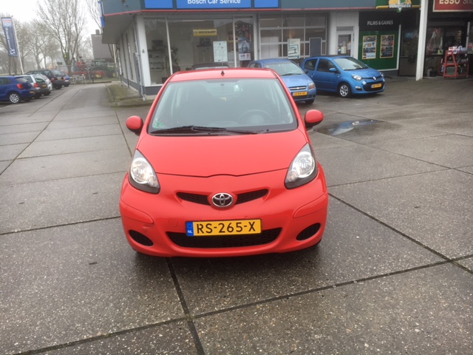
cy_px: 178
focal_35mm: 29
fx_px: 396
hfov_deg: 61.7
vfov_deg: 48.2
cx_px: 236
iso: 40
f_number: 2.2
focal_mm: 4.15
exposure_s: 1/100
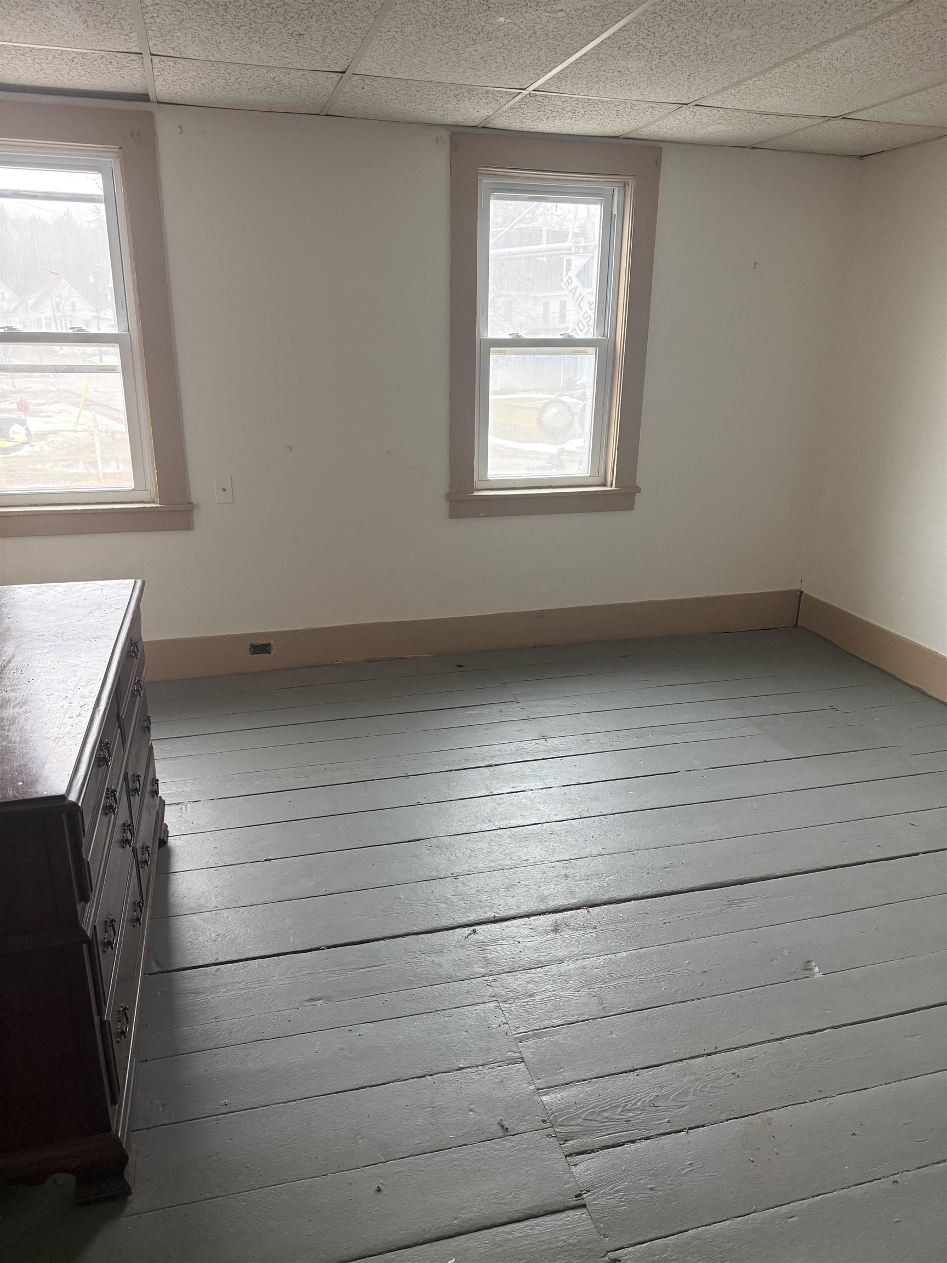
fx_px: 875
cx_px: 474
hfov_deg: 56.8
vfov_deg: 71.6
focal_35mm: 24
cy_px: 632
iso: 320
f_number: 1.78
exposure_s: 1/60
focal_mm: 6.76
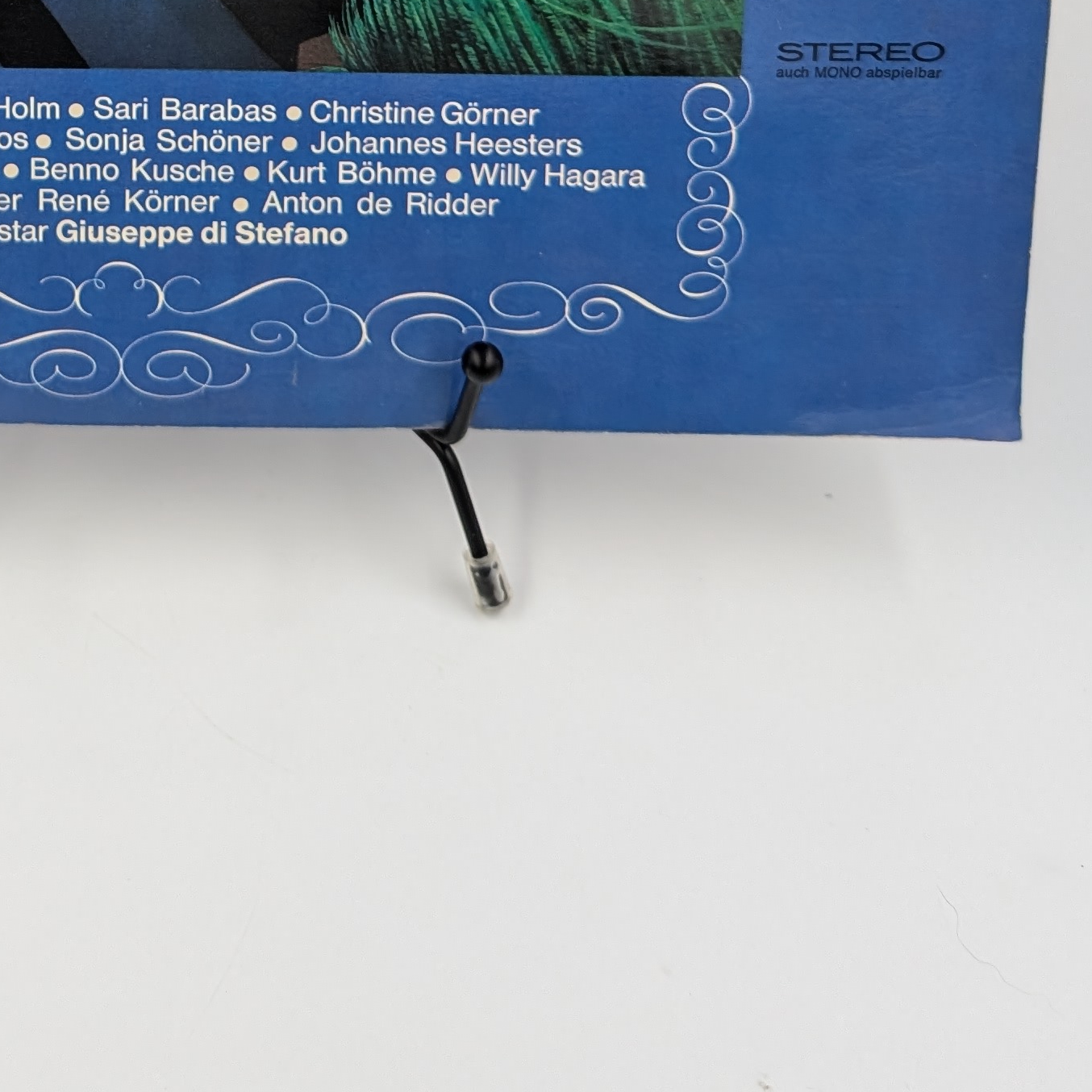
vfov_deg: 24.0
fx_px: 2284
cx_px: 160
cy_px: -276
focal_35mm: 64
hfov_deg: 26.2
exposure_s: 1/176
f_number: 1.68
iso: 186
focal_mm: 6.9
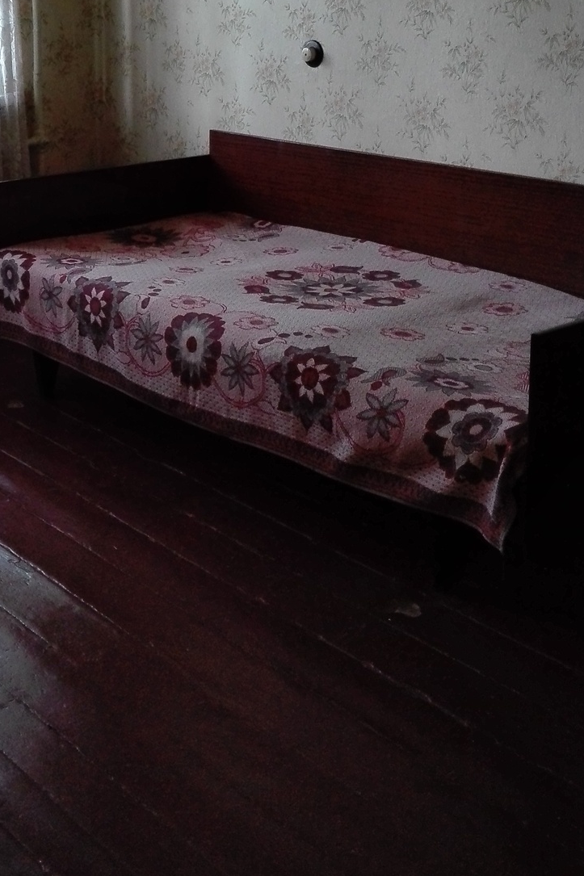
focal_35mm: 53
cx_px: 99
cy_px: 202
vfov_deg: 36.5
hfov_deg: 25.0
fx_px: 1290
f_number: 2
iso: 380
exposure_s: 1/33
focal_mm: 3.79
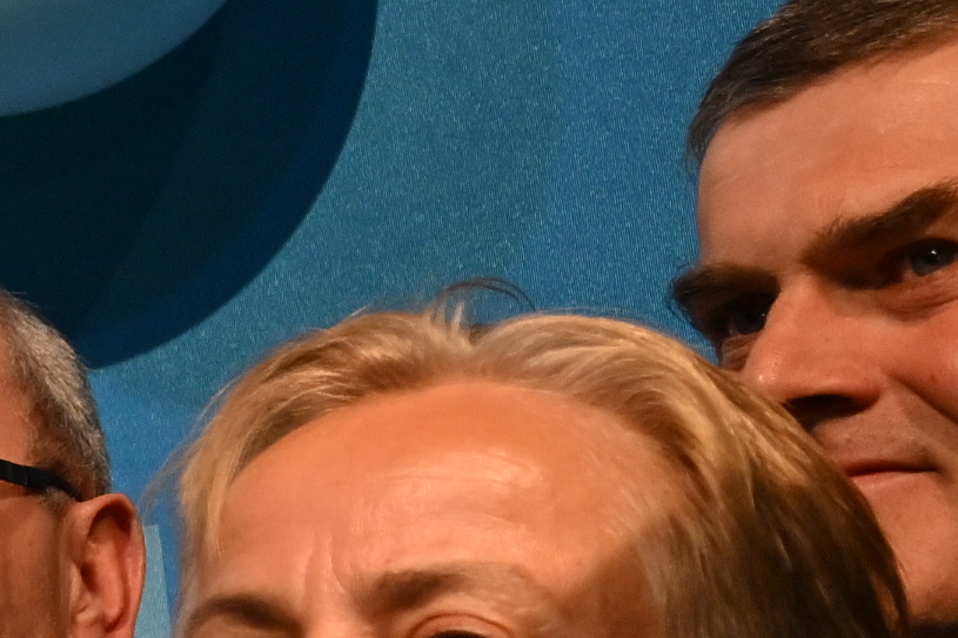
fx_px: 6066
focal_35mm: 228
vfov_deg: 6.0
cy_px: 875
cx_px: -2612
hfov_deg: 7.2
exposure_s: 1/160
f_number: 4
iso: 400
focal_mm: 30
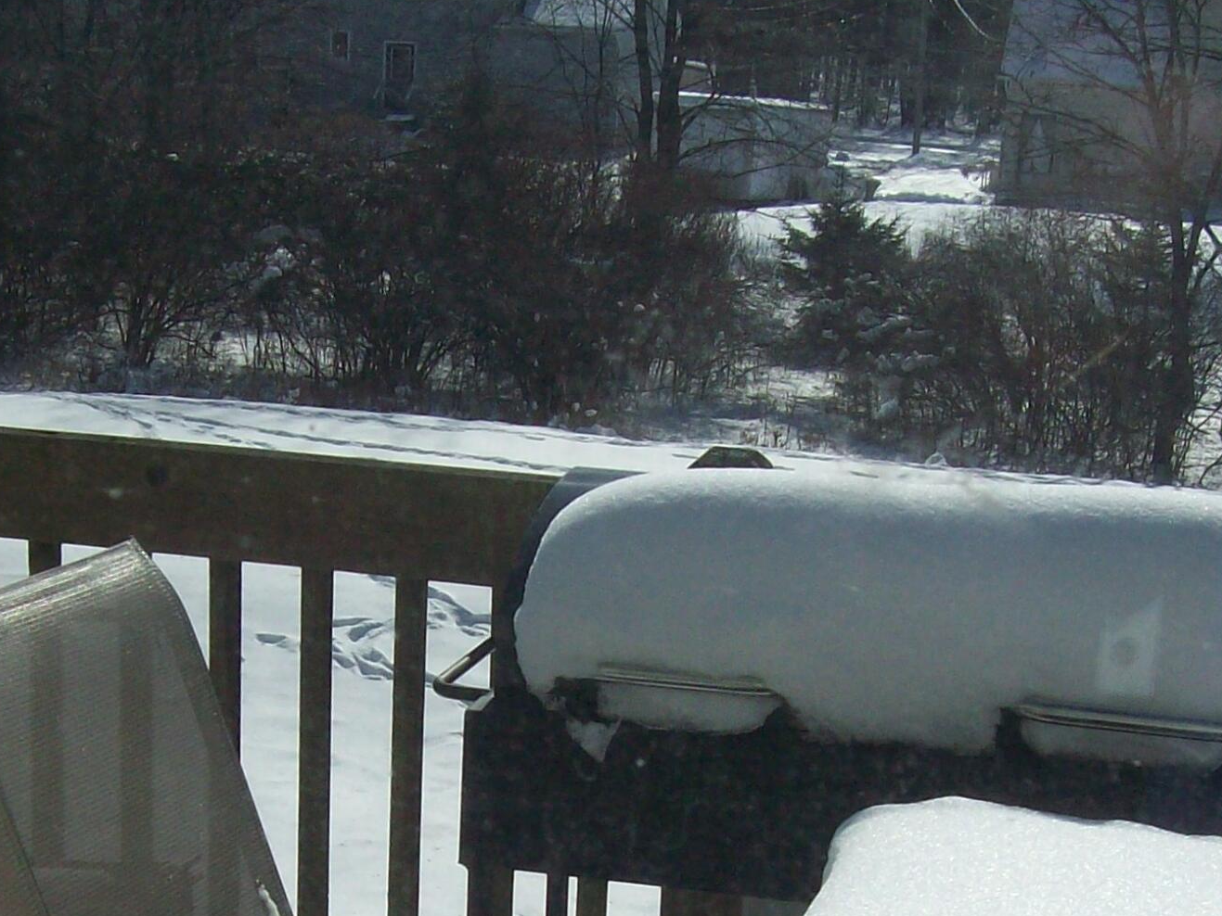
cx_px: 534
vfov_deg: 17.5
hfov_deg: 23.8
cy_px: 941
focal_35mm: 82
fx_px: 2895
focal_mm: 6
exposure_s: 1/1401
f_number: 4.8
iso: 80
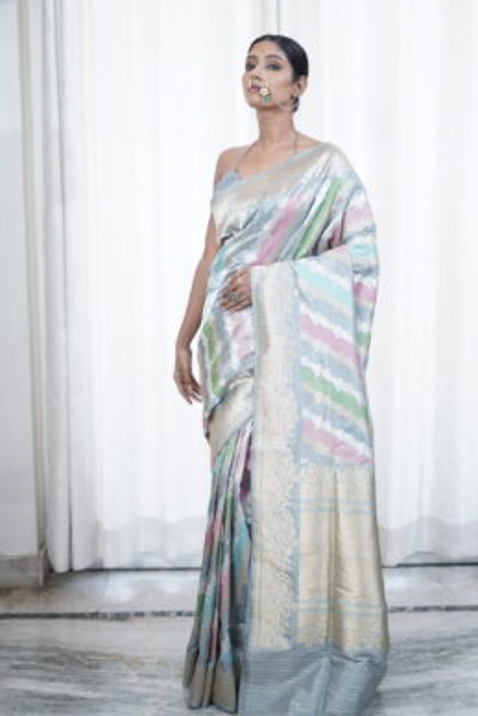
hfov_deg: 23.4
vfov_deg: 34.4
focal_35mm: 58
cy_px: 304
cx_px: 269
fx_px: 1154
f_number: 1.8
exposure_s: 1/160
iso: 400
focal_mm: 50
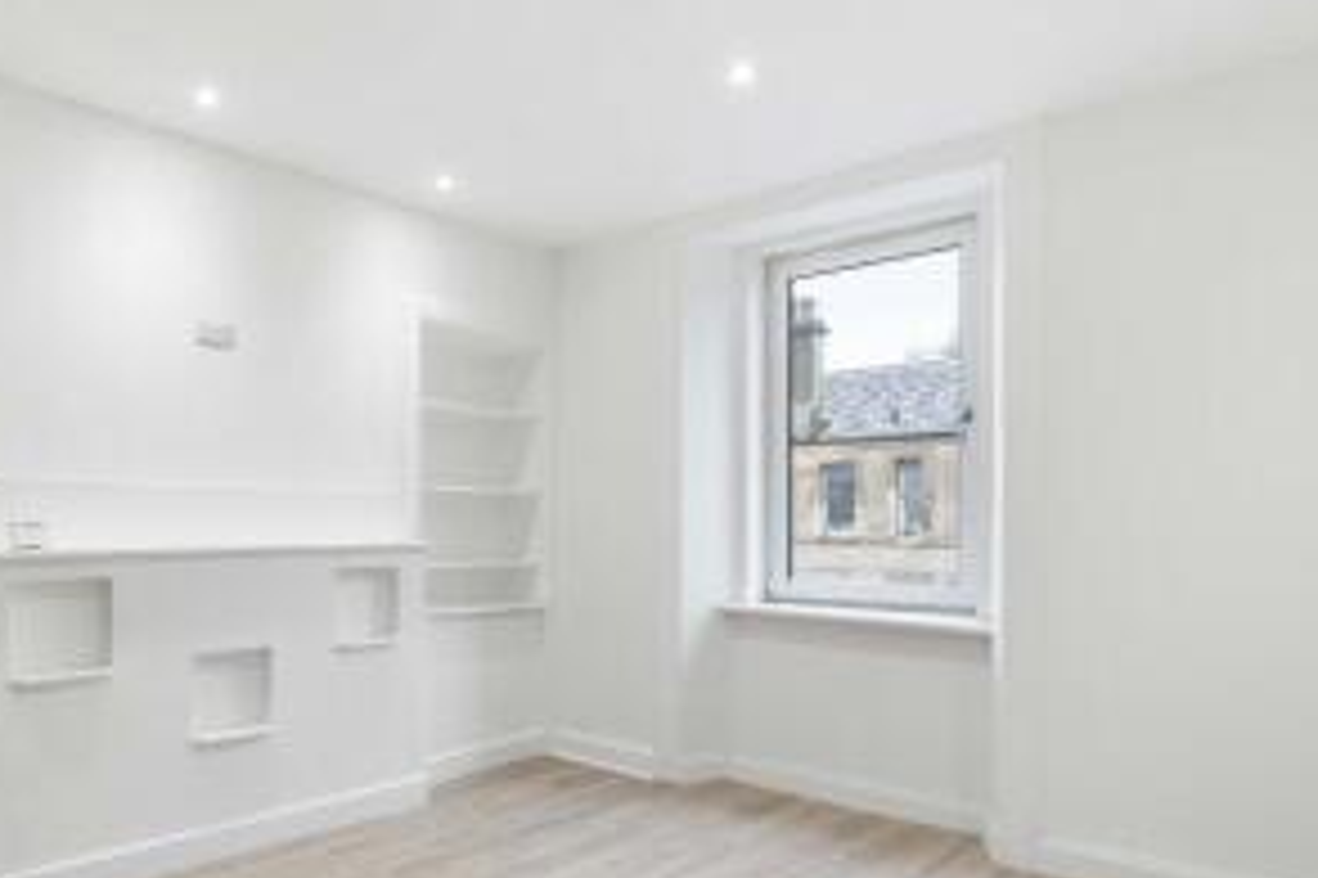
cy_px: 529
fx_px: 981
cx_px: 535
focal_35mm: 27
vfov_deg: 47.9
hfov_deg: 67.2
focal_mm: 16.5
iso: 500
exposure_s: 1/13
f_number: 7.1
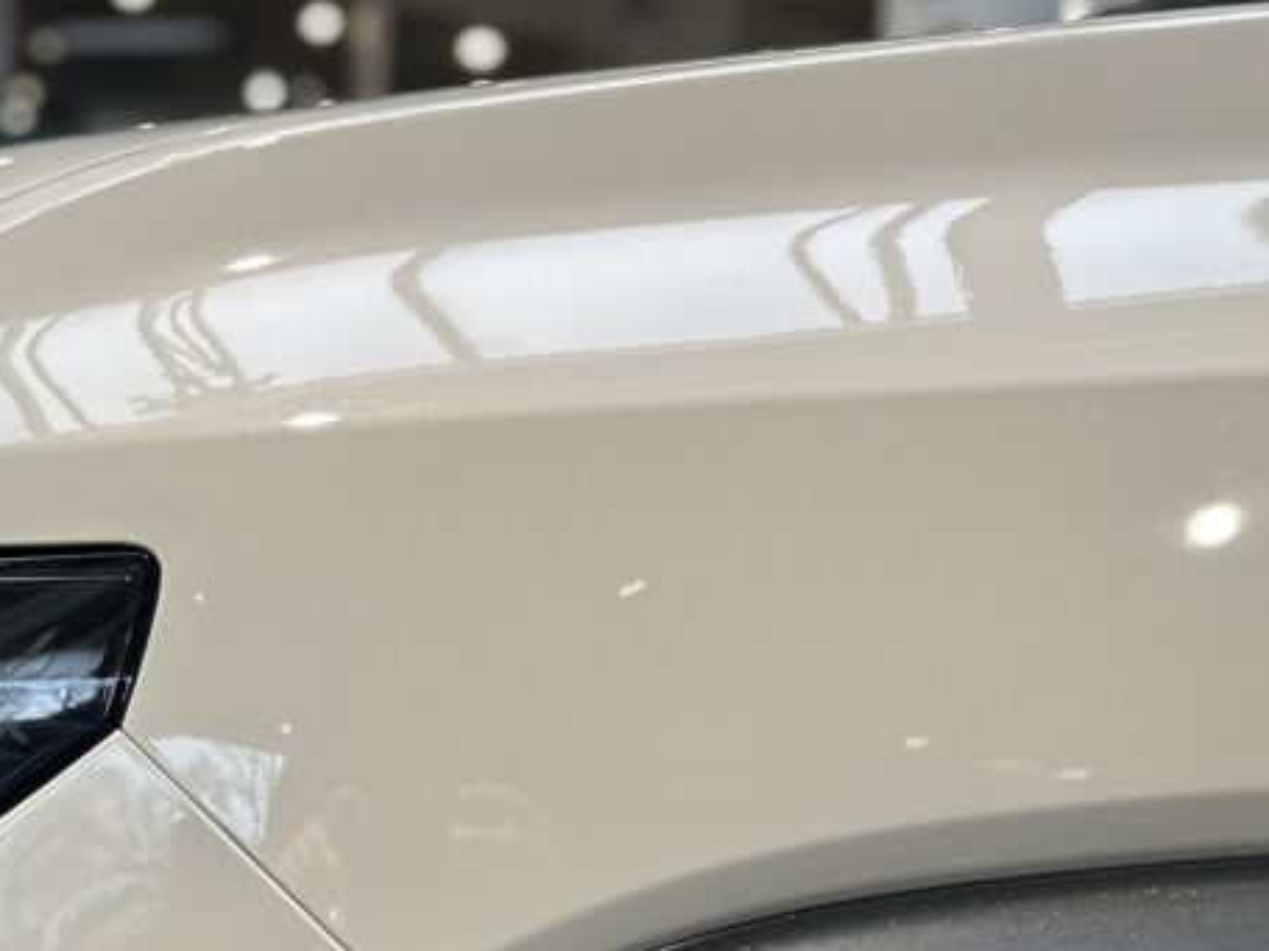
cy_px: 979
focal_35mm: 54
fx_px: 1979
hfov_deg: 31.8
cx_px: -98
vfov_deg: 25.5
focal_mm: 6.86
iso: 80
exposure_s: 1/98
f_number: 1.78
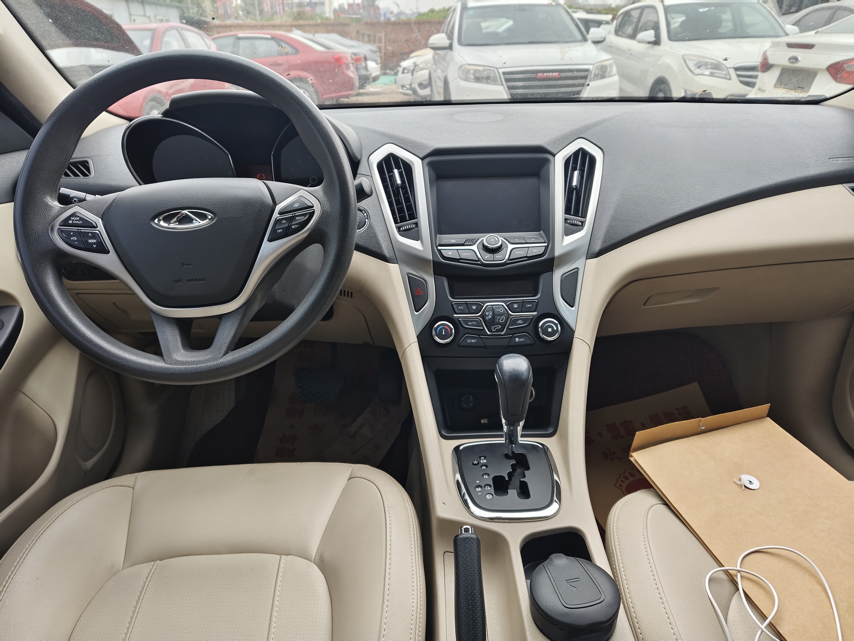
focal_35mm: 23
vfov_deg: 58.9
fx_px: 567
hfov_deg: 73.9
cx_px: 427
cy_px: 320
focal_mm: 5.56
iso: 124
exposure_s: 1/100
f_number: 1.88
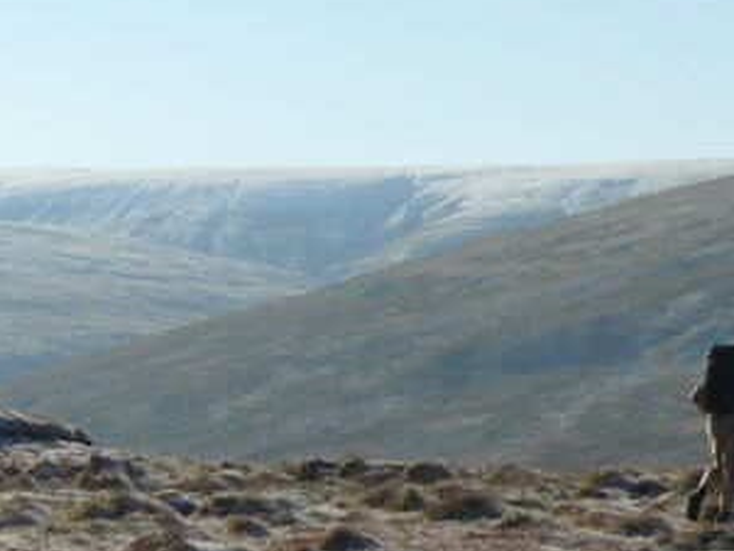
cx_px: -164
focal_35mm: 173
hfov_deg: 11.2
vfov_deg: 8.5
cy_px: 698
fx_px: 3668
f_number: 6.3
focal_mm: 6
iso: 100
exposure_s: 1/400
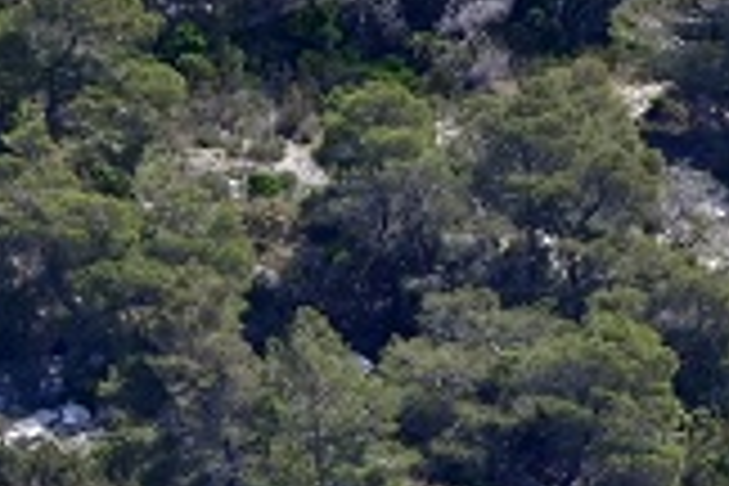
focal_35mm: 1754
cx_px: 338
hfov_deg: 1.2
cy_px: 1233
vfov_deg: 0.8
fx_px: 35516
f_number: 5.6
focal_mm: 300
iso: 400
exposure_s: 1/1000
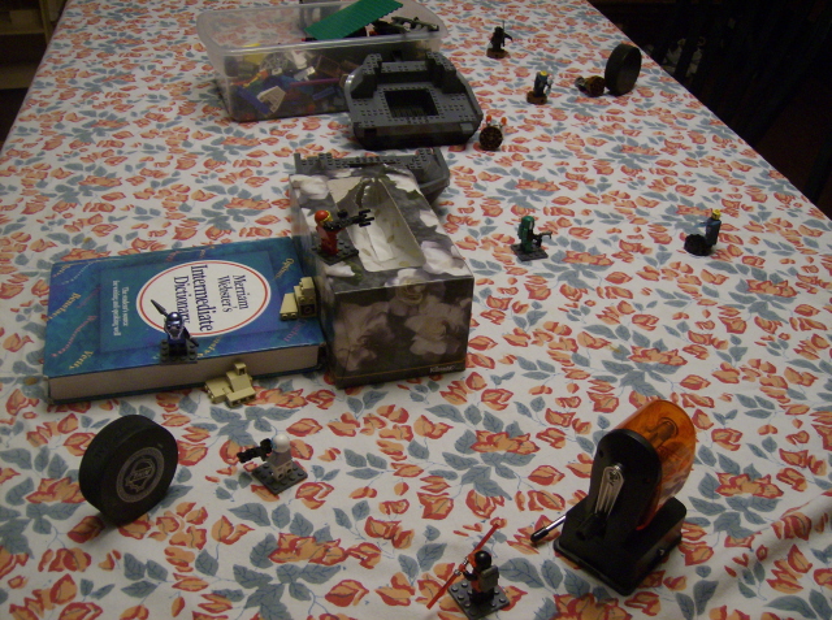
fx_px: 863
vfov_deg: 39.5
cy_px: 310
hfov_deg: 51.5
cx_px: 416
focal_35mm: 36
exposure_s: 1/16.7
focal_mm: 6
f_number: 2.8
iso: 200
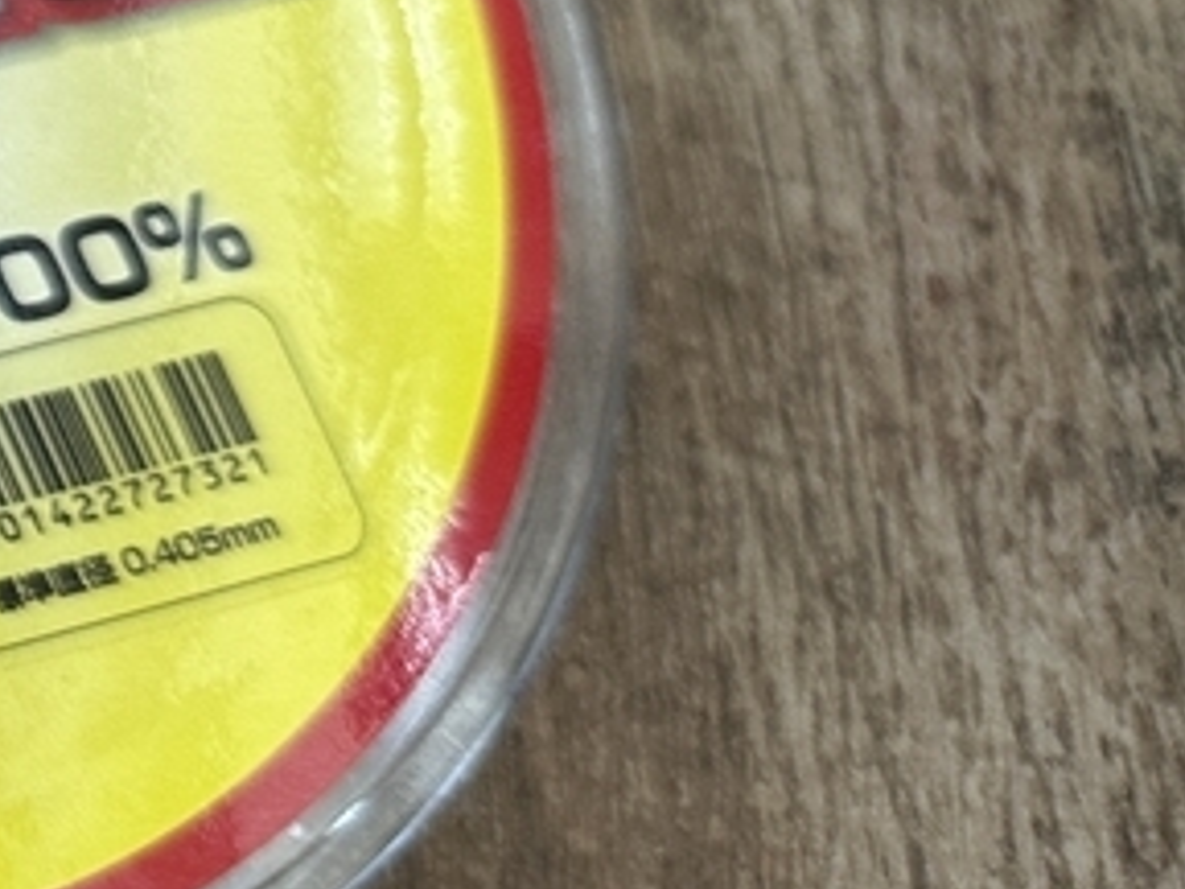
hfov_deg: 15.5
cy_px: 140
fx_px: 3423
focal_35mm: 100
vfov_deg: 14.7
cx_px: -1218
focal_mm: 6.86
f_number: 1.78
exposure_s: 1/50
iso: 125
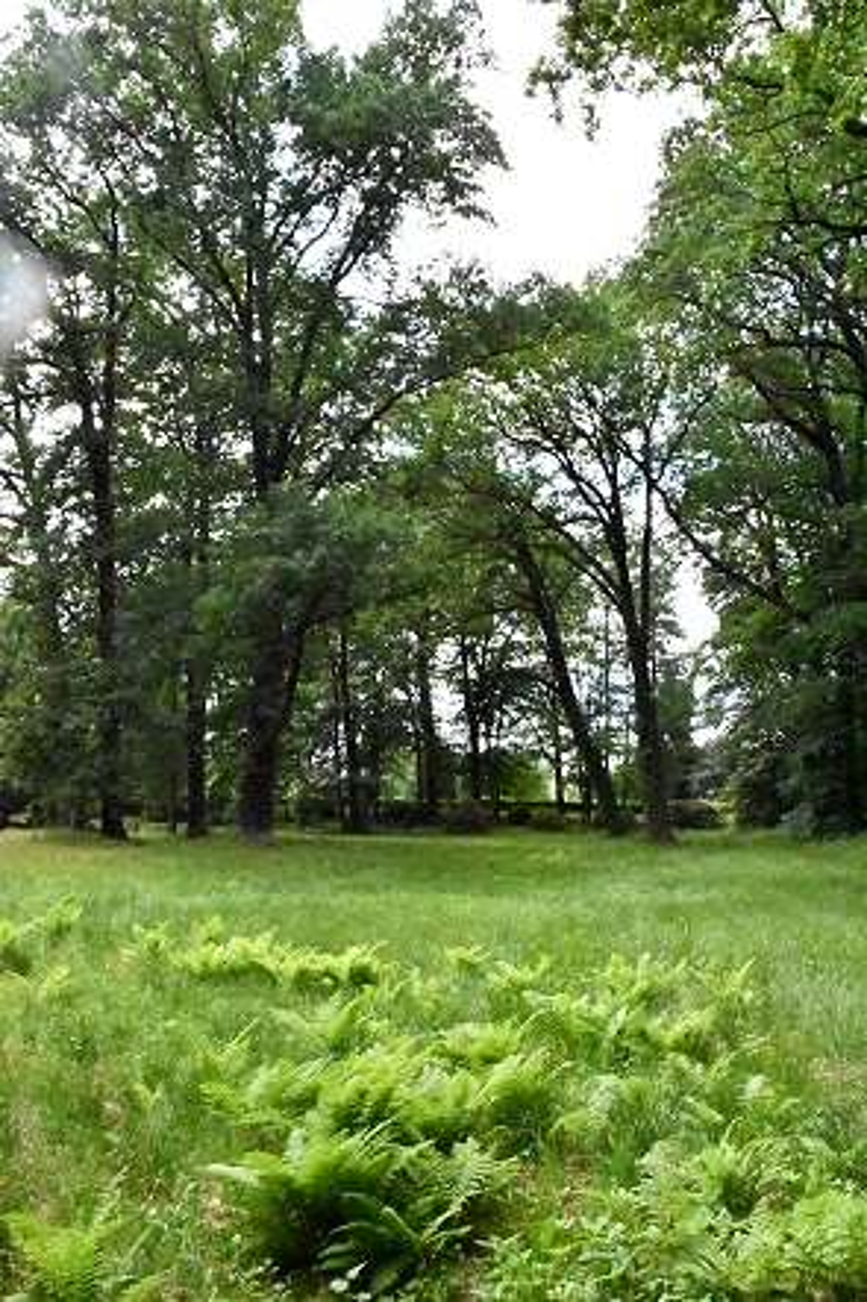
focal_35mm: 33
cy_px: 651
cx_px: 434
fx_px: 1193
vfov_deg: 57.2
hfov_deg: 39.9
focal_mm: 22
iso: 16000
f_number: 14
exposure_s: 1/3200
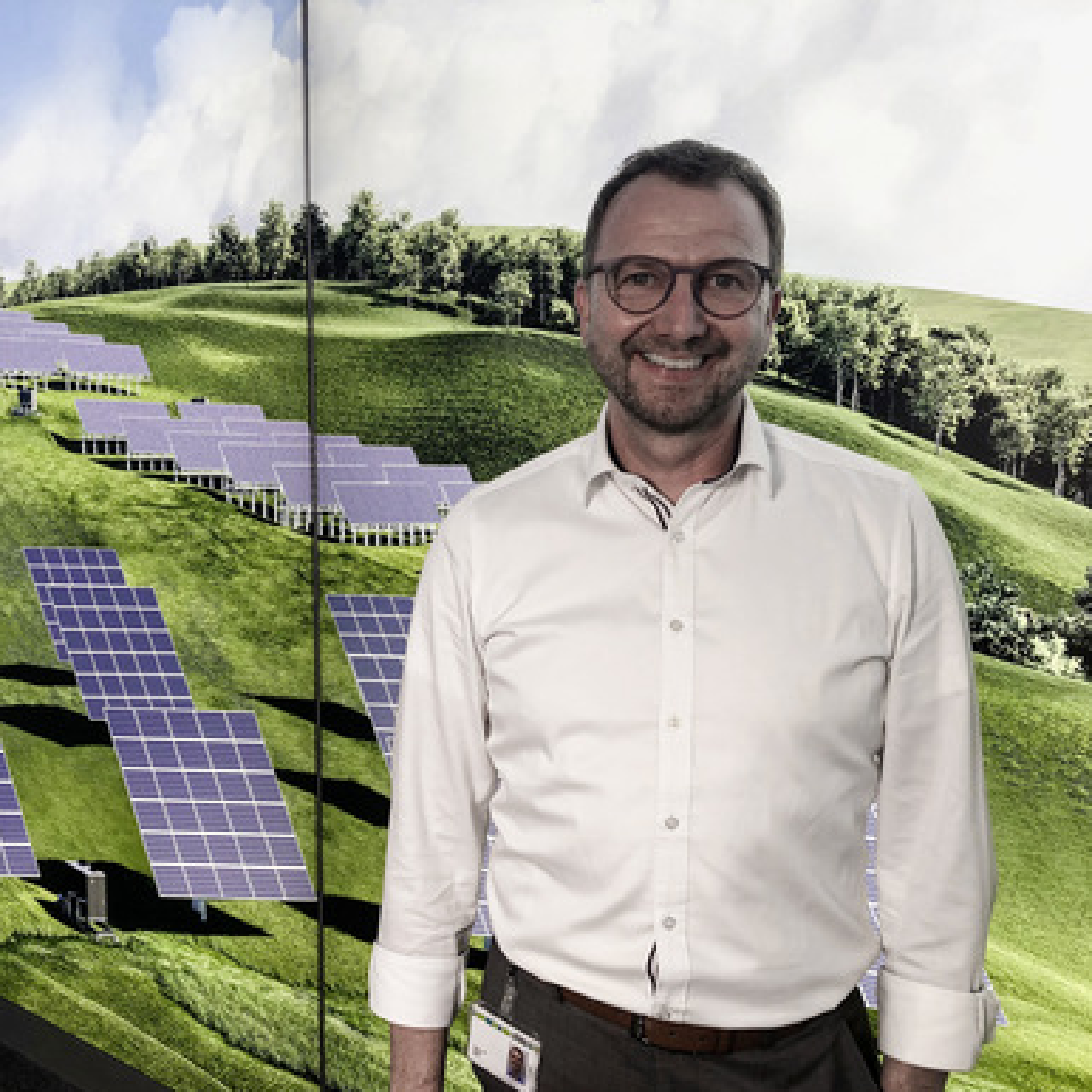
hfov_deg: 48.1
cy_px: 560
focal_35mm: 34
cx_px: 431
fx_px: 1213
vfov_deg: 48.4
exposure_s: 1/100
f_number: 1.8
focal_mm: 3.99
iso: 40
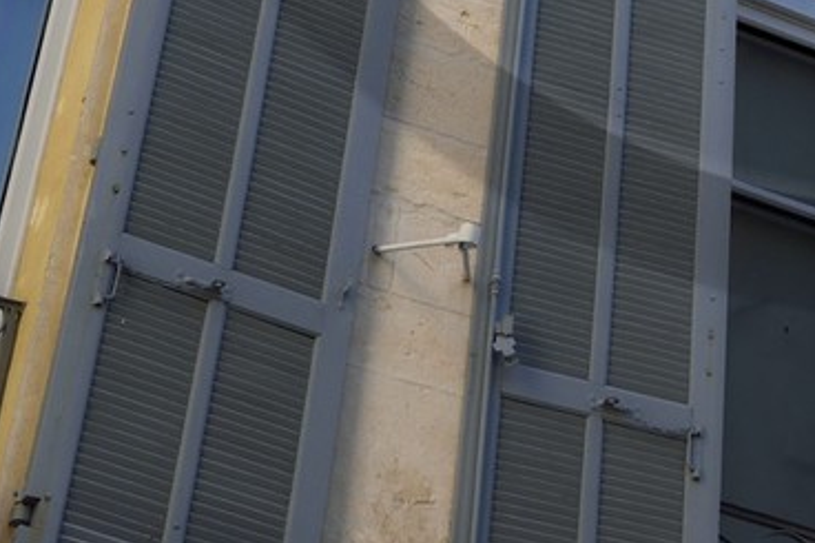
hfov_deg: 14.3
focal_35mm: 139
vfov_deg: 9.2
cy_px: -601
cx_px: 966
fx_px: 3145
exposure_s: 1/200
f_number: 11
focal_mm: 32
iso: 200
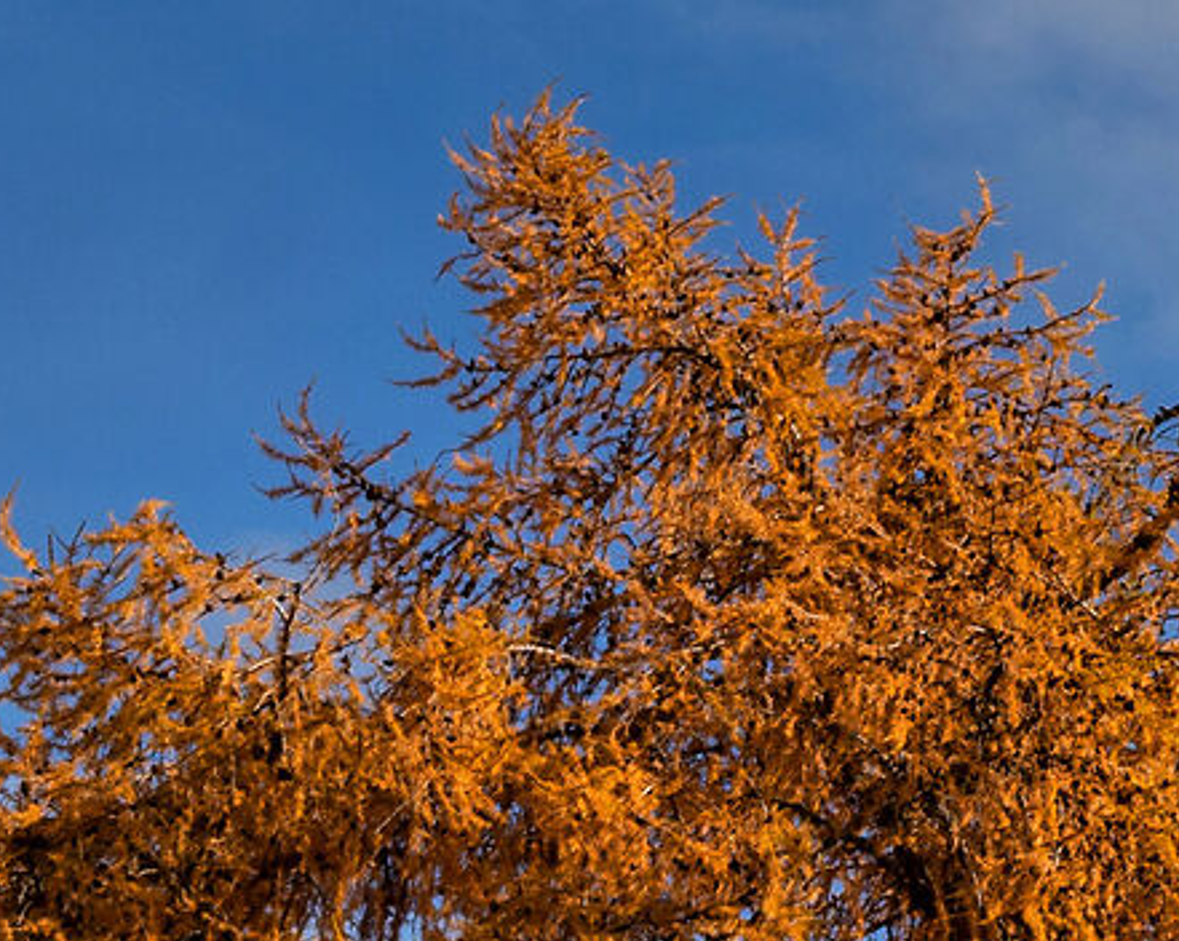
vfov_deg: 8.1
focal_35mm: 179
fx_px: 6240
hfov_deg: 9.5
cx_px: 2874
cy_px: 2013
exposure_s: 1/320
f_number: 10
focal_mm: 35
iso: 100
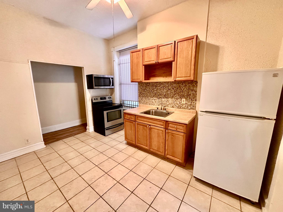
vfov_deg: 85.7
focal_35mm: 14
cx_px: 142
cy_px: 106
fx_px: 114
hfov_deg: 102.1
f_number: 2.2
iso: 640
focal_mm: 2.22
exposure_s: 1/60
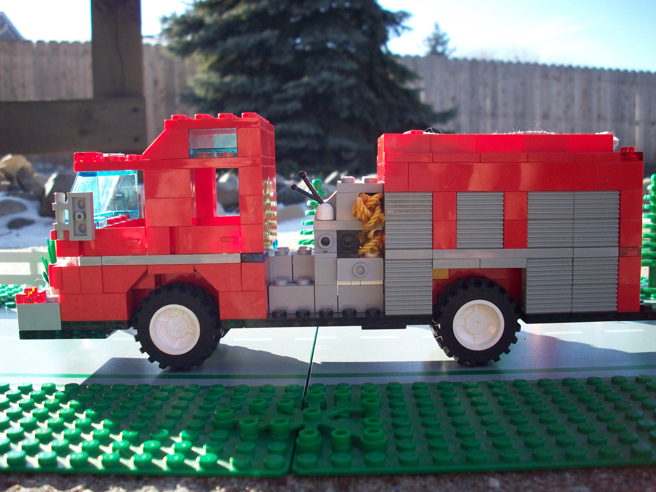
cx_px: 328
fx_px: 701
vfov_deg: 38.7
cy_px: 246
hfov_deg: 50.1
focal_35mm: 37
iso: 80
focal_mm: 6.2
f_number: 2.8
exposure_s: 1/311
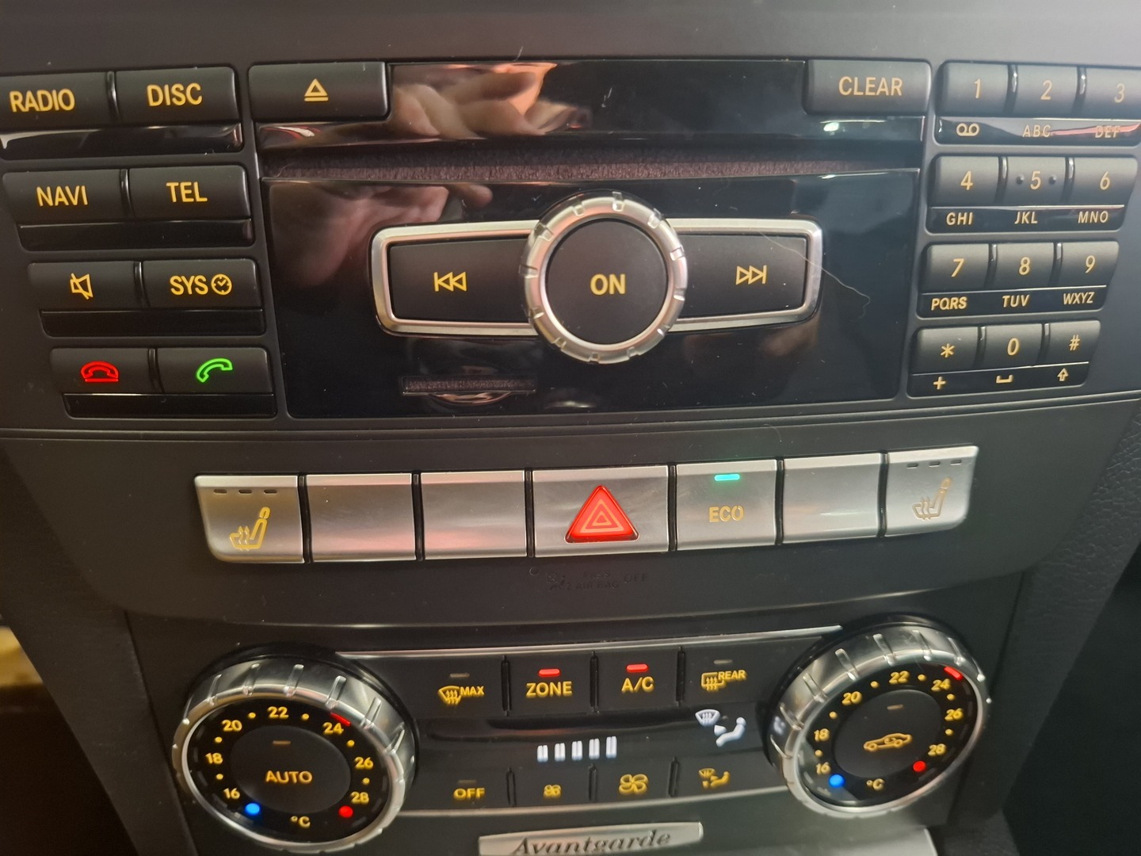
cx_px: 570
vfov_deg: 58.9
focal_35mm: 23
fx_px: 758
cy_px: 428
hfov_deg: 73.9
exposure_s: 1/20
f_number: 1.8
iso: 1000
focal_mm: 5.54
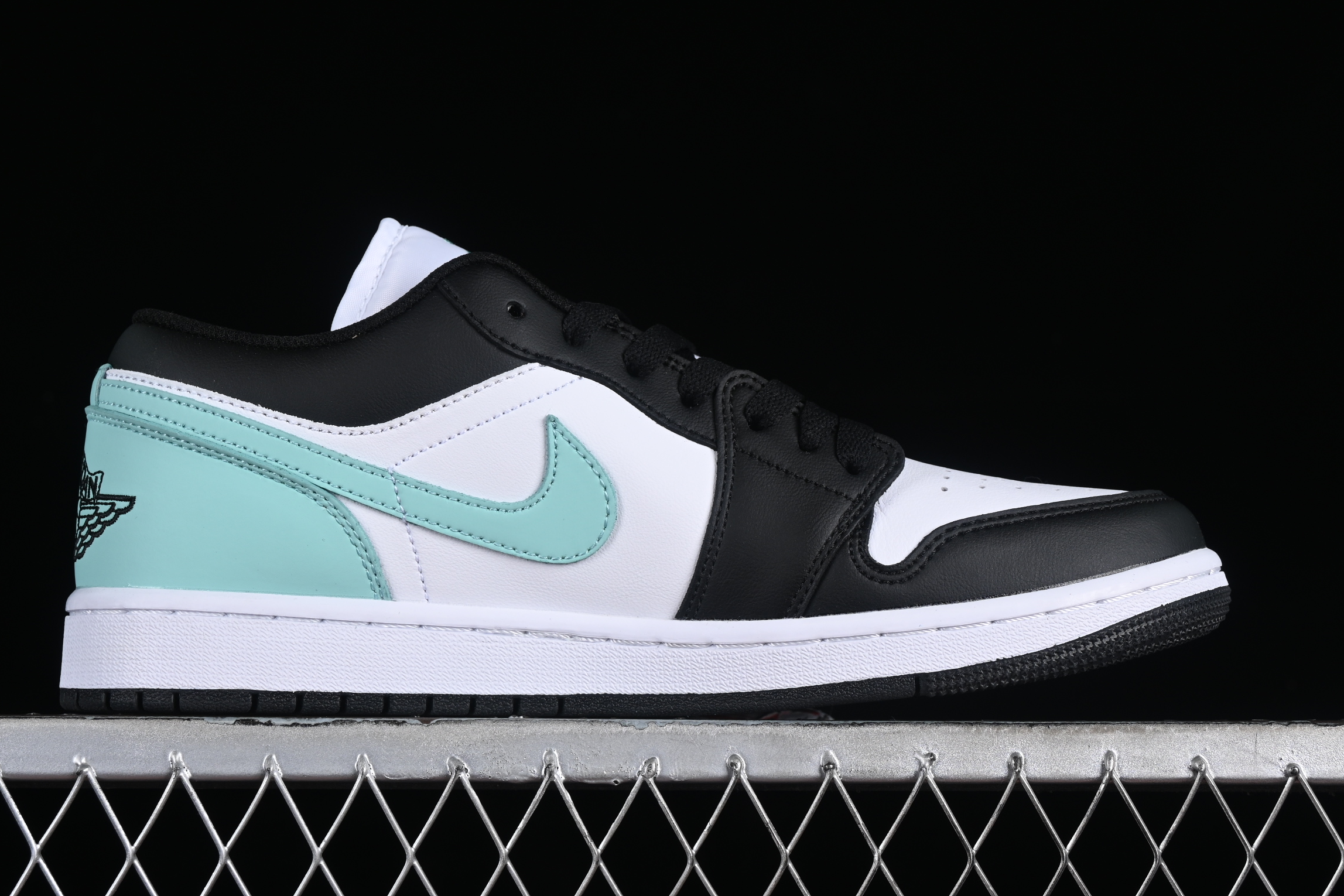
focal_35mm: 91
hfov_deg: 22.4
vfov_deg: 15.0
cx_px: 648
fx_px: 3397
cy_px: 387
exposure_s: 1/60
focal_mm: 50
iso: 160
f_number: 8
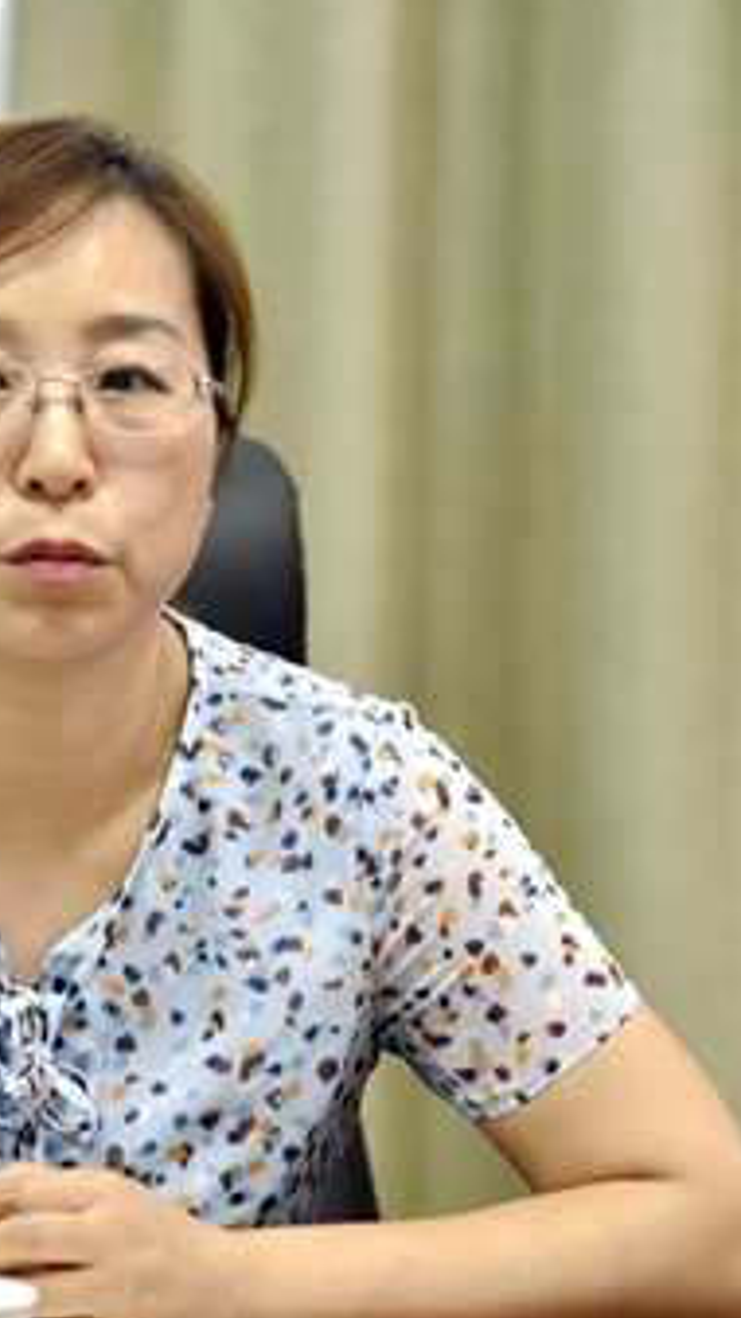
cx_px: -16
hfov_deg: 5.4
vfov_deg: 9.7
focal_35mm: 223
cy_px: 756
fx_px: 7793
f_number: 4
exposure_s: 1/80
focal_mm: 120
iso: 640
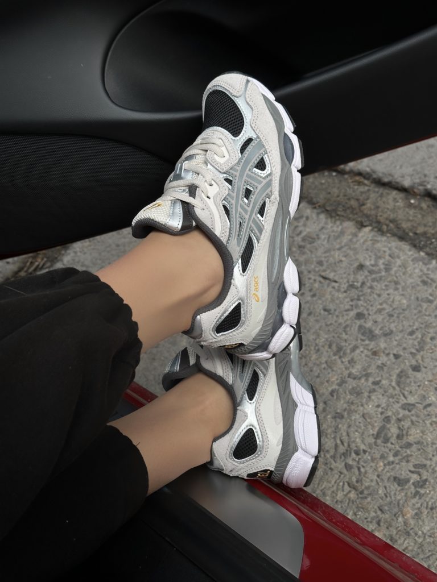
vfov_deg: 39.7
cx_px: 218
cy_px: 291
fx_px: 808
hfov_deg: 30.3
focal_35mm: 48
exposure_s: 1/1800
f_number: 1.8
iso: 64
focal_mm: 6.86
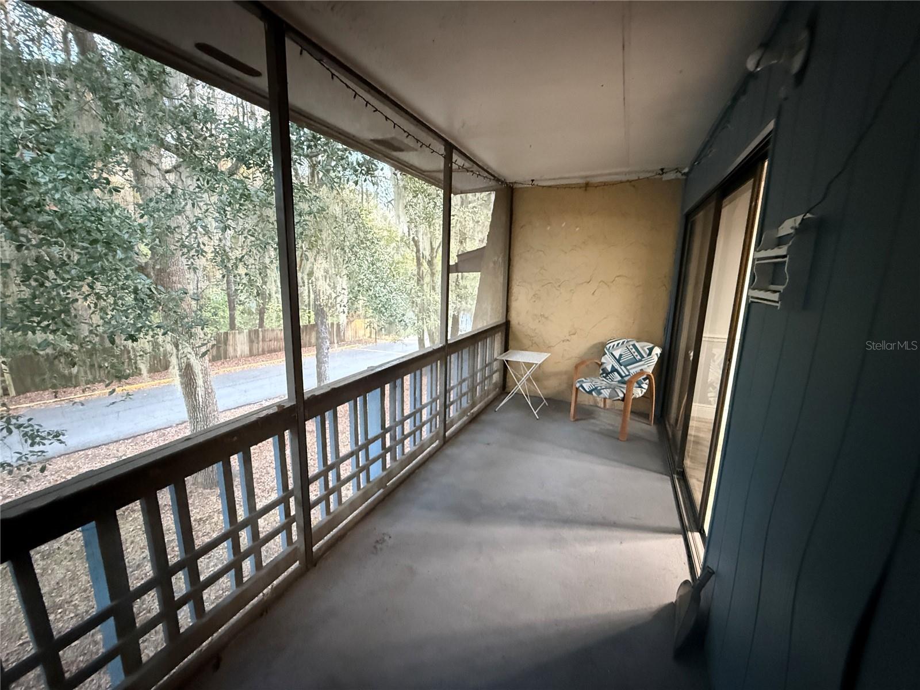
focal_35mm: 14
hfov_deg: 102.1
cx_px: 460
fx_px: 372
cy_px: 345
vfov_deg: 85.7
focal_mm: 2.22
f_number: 2.2
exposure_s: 1/40
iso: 1600
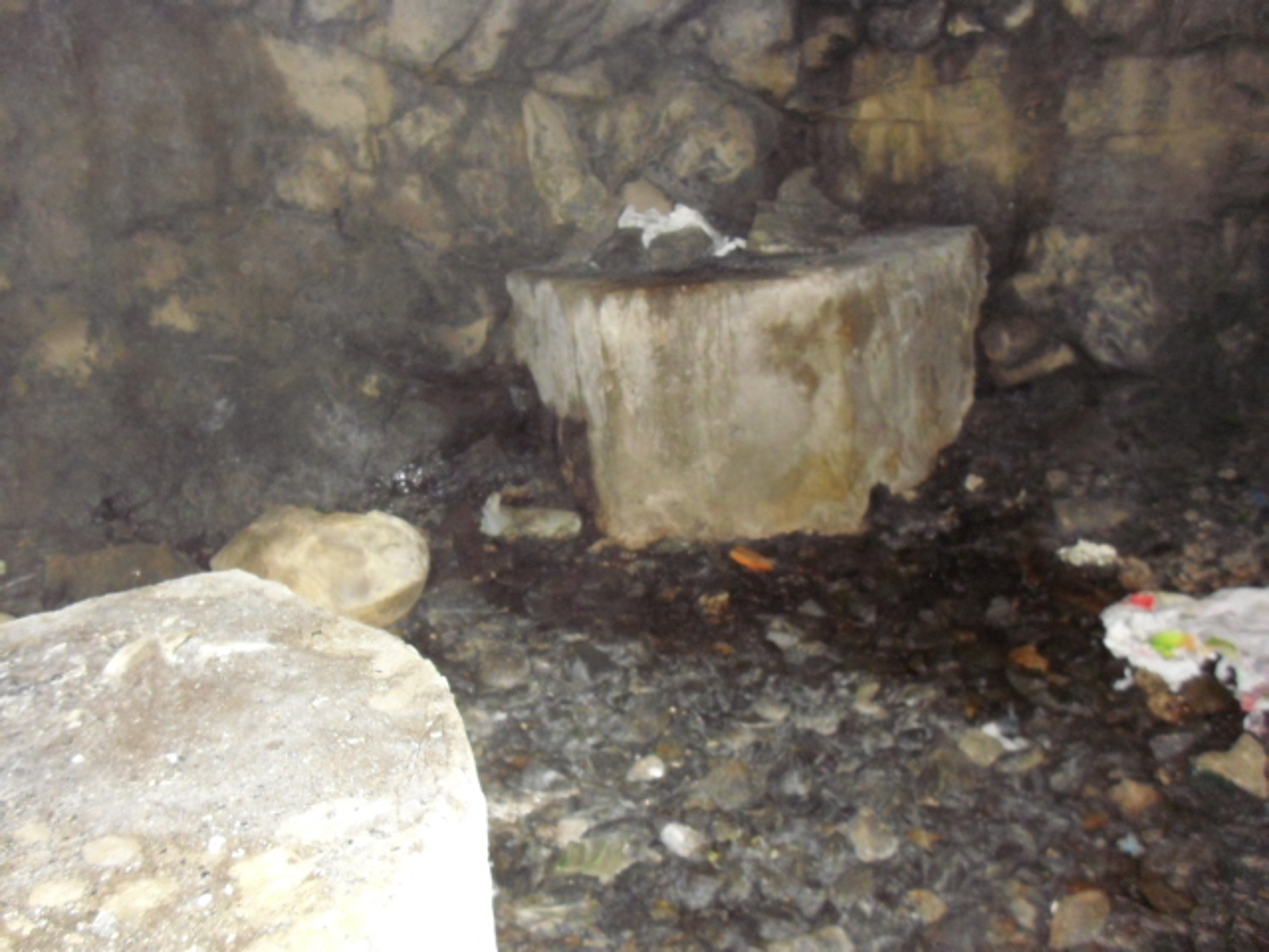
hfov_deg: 49.0
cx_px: 634
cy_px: 476
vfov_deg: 37.7
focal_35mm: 38
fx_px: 1393
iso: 400
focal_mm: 6.2
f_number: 2.8
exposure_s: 1/60
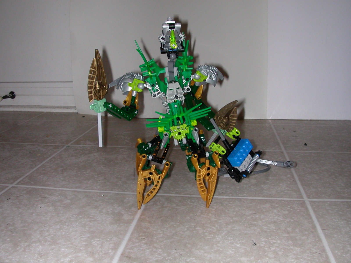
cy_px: 132
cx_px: 176
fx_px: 375
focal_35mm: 37
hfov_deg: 50.1
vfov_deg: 38.7
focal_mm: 5.6
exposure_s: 1/59.9
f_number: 4.5
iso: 100
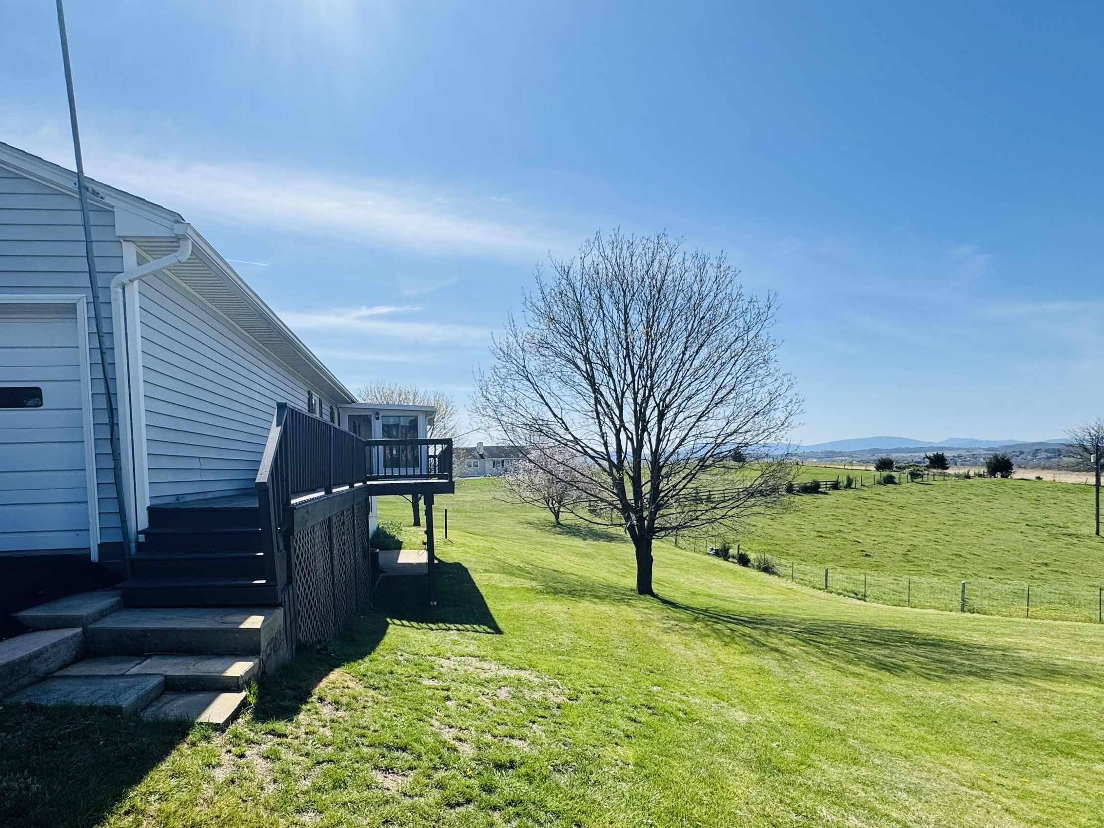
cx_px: 488
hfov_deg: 84.3
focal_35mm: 19
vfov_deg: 67.8
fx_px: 606
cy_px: 509
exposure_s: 1/2273
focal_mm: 2.22
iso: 50
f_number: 2.2
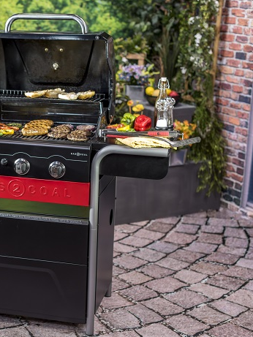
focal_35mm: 73
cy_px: 170
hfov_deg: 19.9
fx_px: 711
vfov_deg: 26.7
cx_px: 42
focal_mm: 50
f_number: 2.8
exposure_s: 1/100
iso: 400
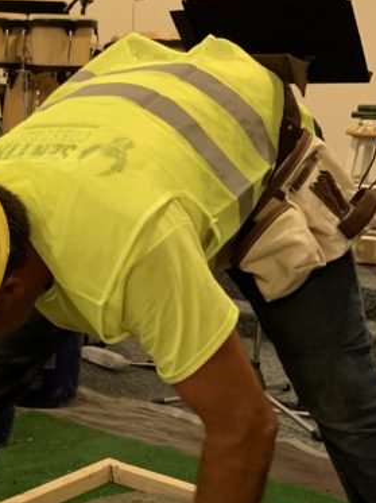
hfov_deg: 21.5
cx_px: 57
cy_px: 364
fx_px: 972
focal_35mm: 67
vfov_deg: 28.7
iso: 400
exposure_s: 1/30
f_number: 1.8
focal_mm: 4.25
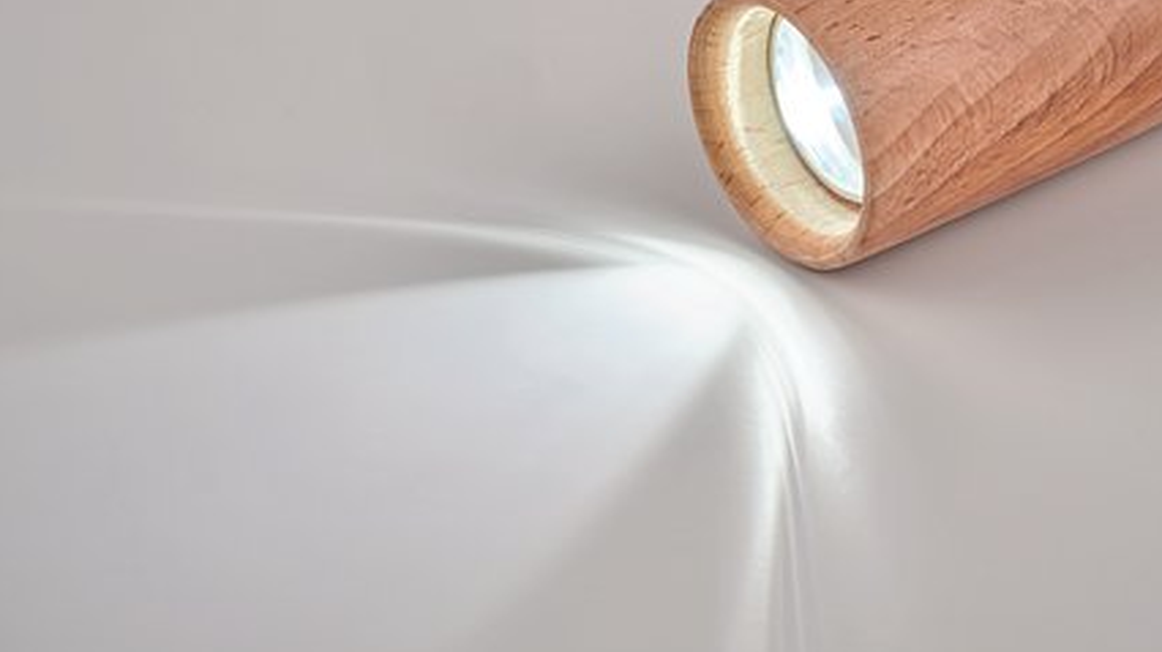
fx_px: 4773
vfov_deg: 7.8
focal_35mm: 155
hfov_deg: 13.8
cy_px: 188
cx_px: 813
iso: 125
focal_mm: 105
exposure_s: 1/2.5
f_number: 29
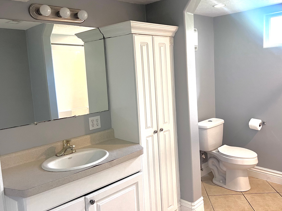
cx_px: 160
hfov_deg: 56.6
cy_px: 97
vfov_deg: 44.1
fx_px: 261
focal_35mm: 32
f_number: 1.5
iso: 200
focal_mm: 5.7
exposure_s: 1/60
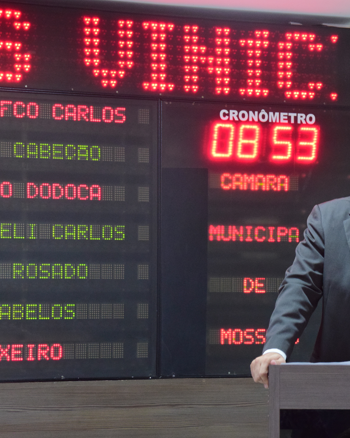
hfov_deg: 6.6
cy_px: 219
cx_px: 256
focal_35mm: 233
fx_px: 3017
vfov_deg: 8.3
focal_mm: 110
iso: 1600
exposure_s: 1/60
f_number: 5.3
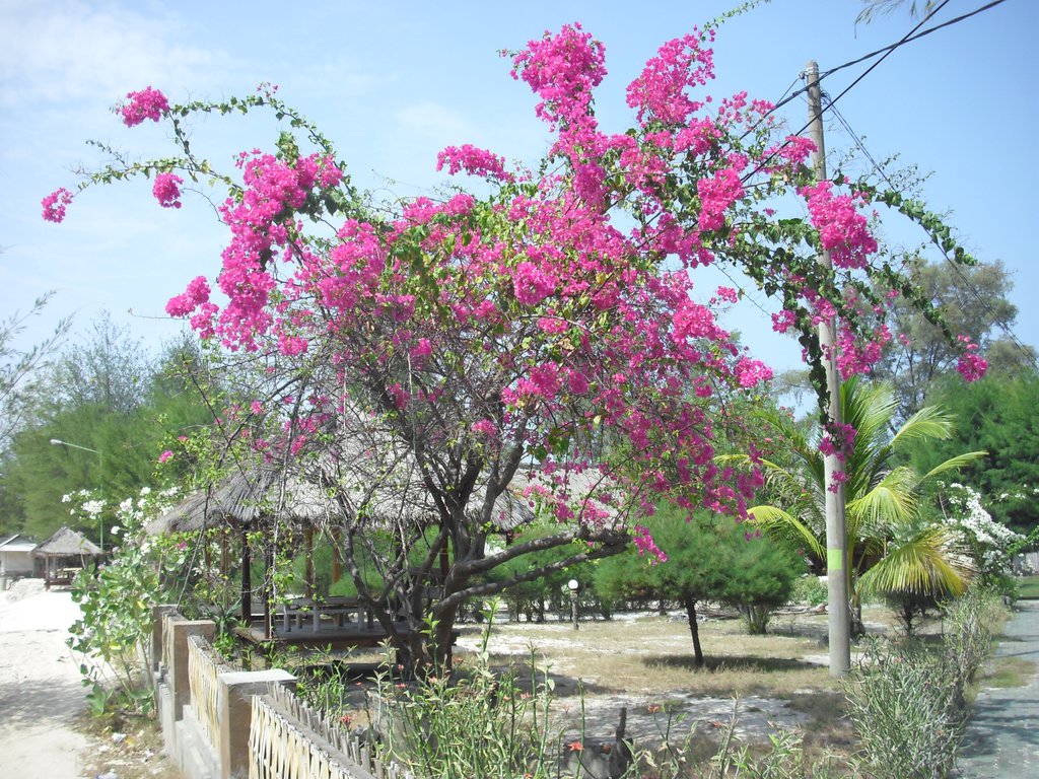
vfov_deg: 37.7
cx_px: 520
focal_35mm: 38
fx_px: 1141
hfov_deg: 49.0
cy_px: 390
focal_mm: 6.2
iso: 100
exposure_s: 1/160
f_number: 8
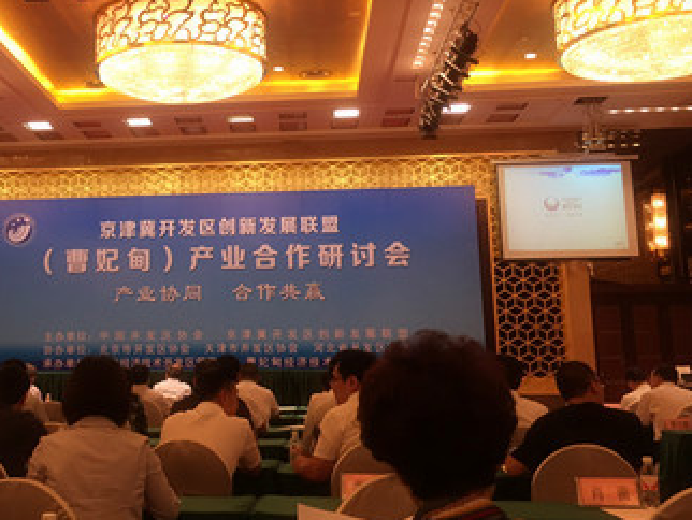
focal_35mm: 45
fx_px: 900
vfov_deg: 32.1
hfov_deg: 41.1
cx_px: 191
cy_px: 205
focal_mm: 4.15
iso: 80
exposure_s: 1/33
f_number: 2.2
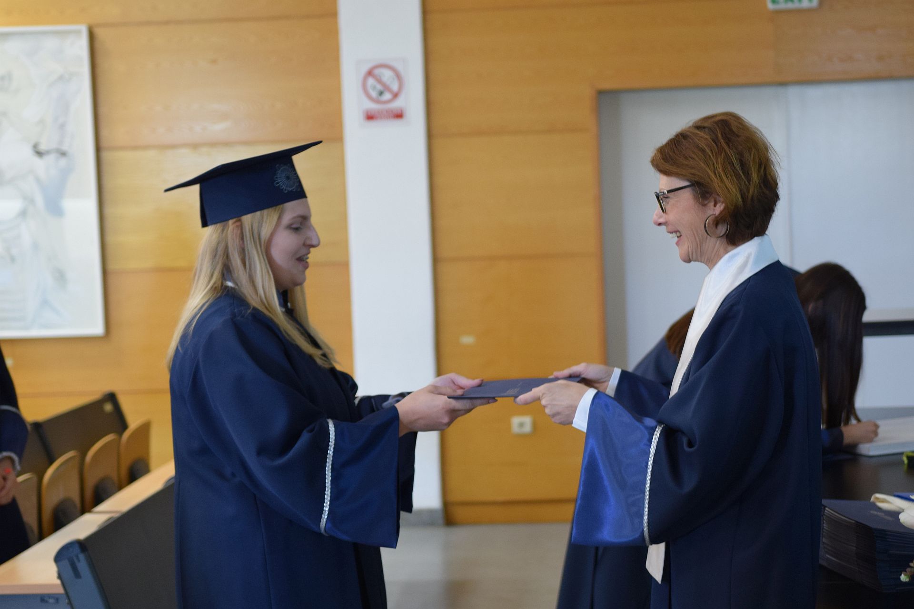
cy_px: 304
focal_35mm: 52
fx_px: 1332
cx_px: 457
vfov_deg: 25.7
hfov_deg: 37.9
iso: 800
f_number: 2
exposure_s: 1/60
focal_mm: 35
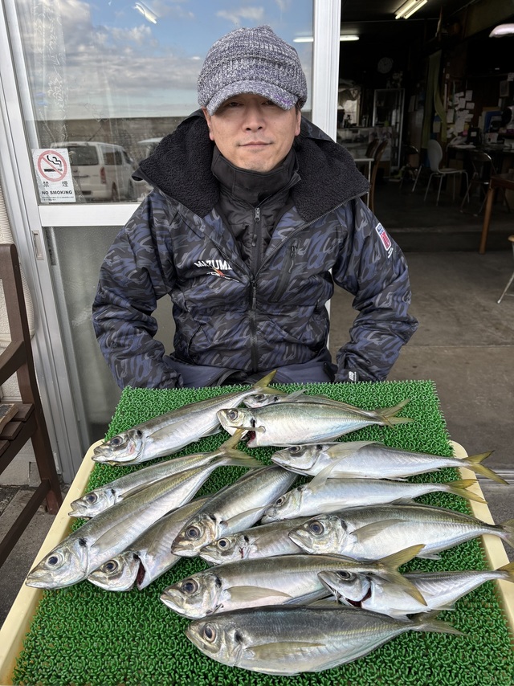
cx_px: 257
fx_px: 515
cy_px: 343
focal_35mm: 26
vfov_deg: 67.3
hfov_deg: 53.0
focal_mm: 5.96
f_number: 1.6
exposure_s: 1/488
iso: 50
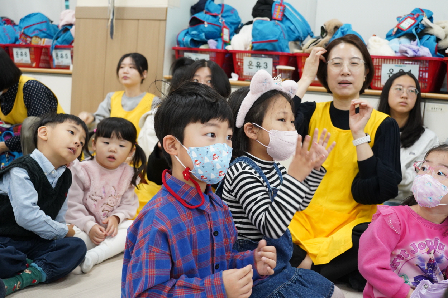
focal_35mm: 45
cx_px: 224
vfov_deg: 29.9
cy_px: 149
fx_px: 560
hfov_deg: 43.6
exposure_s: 1/80
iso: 2500
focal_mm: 45
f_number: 5.6
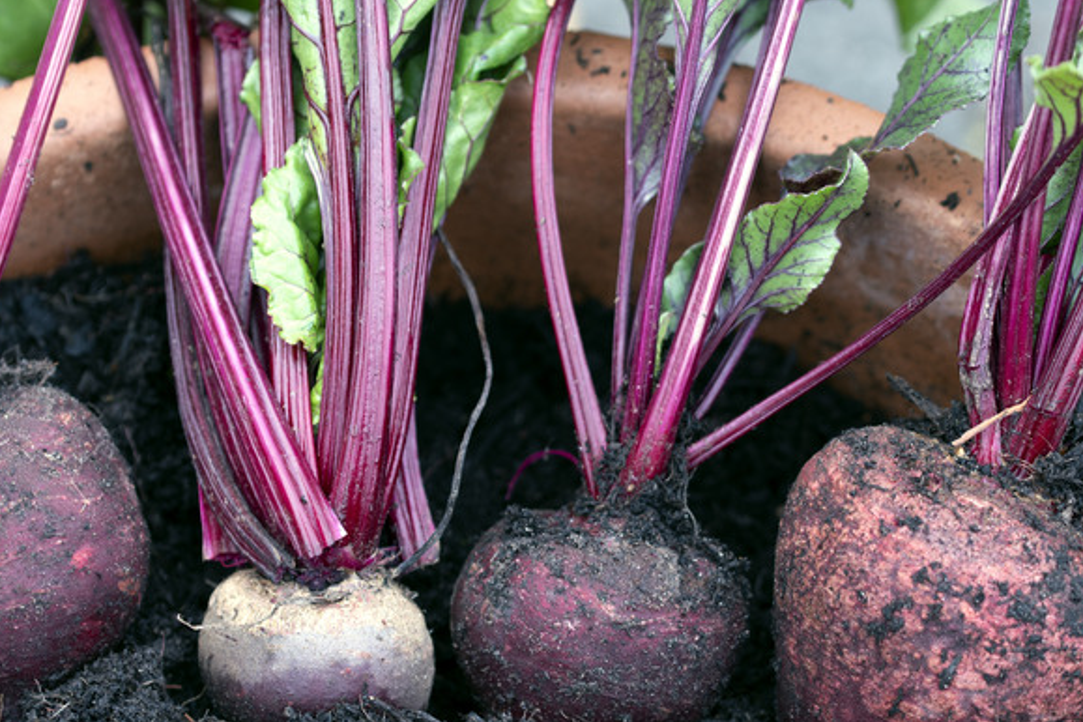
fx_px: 5475
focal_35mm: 182
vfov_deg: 7.5
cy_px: 402
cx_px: 492
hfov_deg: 11.3
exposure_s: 1/50
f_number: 3.5
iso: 100
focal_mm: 90
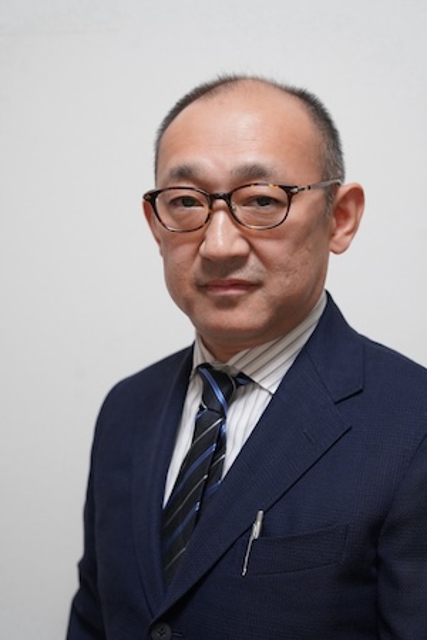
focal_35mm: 50
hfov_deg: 27.0
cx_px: 214
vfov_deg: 39.6
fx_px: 890
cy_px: 320
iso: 2500
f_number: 4
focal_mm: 50
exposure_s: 1/160
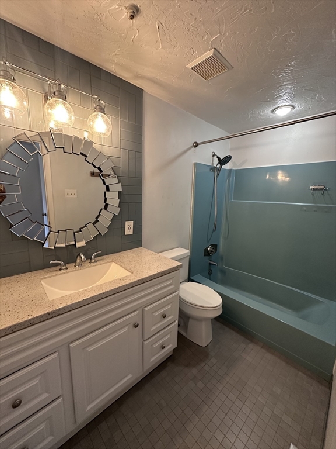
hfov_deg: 85.7
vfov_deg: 102.1
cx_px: 168
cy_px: 224
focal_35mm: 14
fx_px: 181
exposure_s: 1/60
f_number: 2.2
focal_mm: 2.22
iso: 200
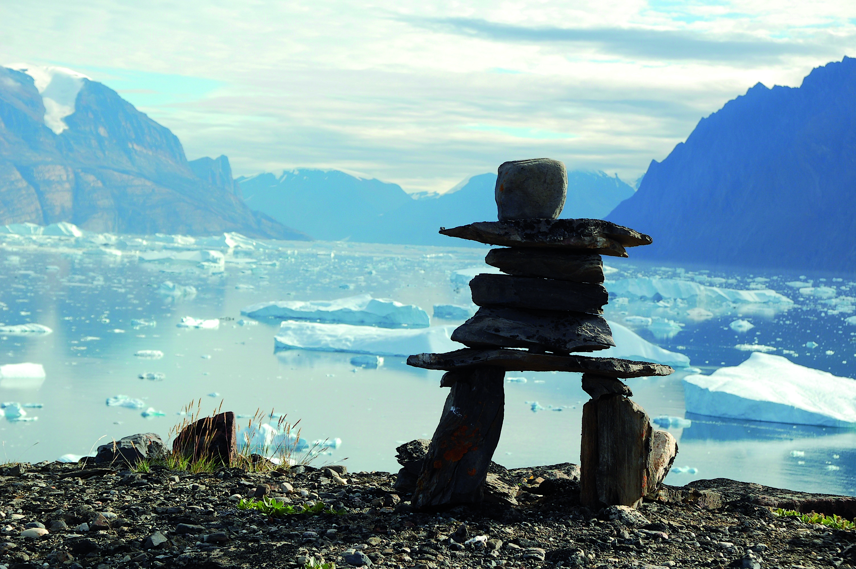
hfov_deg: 26.0
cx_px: 428
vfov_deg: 17.5
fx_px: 1853
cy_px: 284
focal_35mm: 78
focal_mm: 52
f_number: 9
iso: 200
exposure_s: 1/320
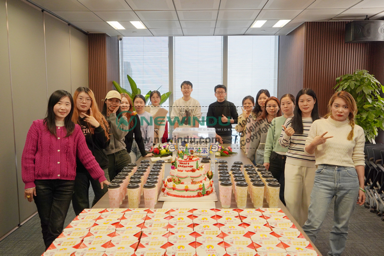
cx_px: 192
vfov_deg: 43.6
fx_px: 320
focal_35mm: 30
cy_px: 128
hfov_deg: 61.9
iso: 1600
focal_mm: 30
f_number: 4.5
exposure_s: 1/160
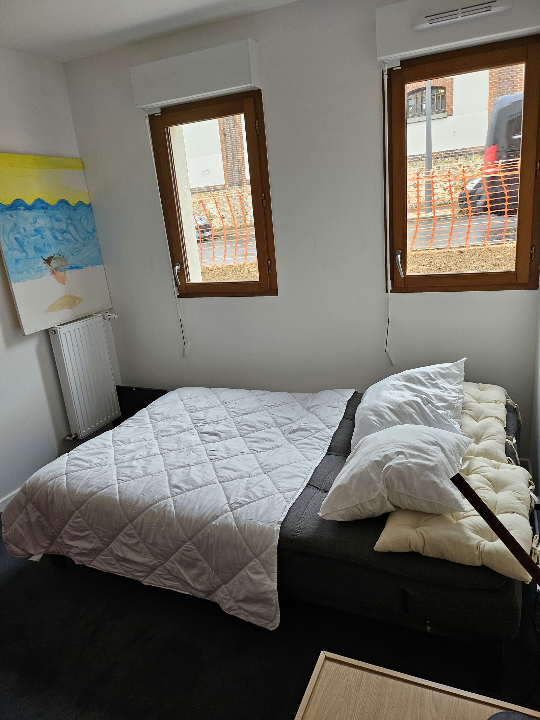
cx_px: 270
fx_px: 499
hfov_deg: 56.8
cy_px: 360
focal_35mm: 24
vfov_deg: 71.6
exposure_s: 1/100
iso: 125
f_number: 1.8
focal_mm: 5
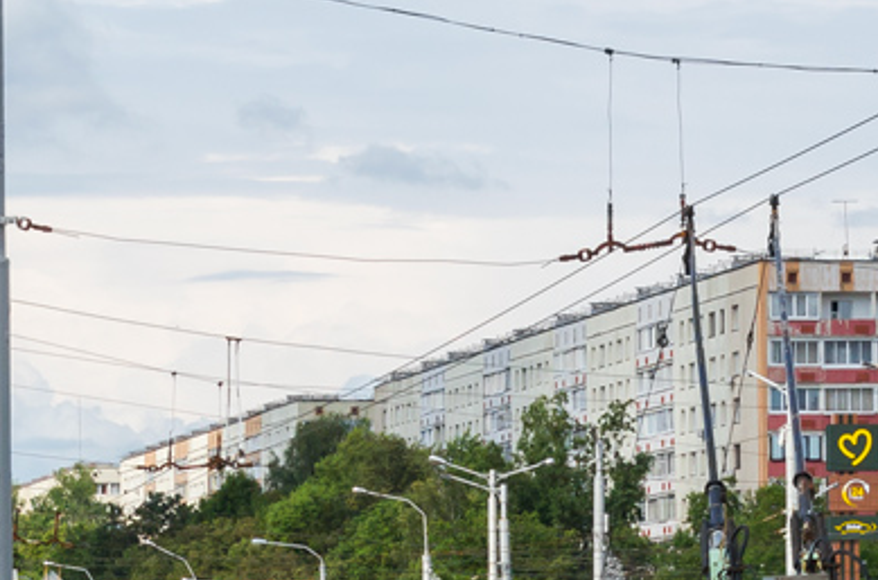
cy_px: 486
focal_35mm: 220
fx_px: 5350
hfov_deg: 9.4
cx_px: 695
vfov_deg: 6.2
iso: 320
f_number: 11
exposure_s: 1/500
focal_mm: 38
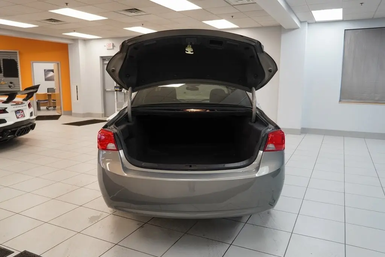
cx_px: 192
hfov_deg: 67.4
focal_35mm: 27
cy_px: 128
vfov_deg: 47.9
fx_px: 289
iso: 800
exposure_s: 1/30
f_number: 4
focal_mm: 18
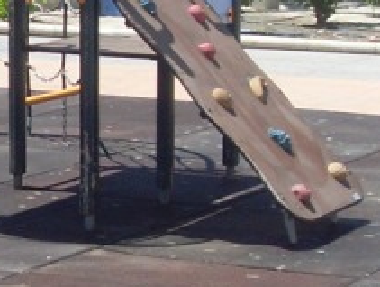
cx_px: -83
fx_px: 2023
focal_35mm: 184
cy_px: 137
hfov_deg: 10.5
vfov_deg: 8.1
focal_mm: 6.3
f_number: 7.7
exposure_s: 1/250
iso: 80
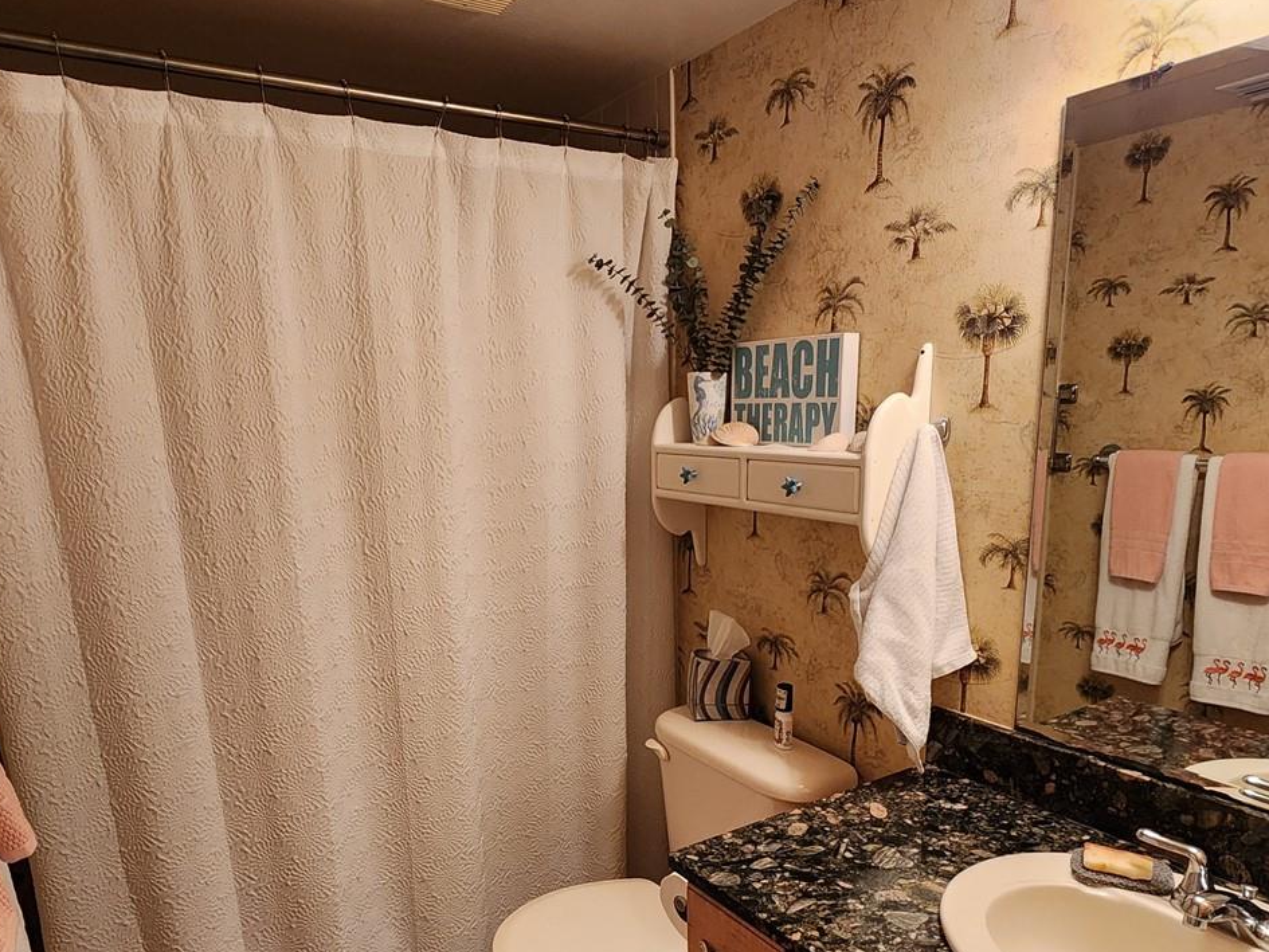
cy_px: 606
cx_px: 603
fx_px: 807
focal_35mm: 22
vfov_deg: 60.1
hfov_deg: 76.3
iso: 320
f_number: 2.2
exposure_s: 1/60
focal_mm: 2.2
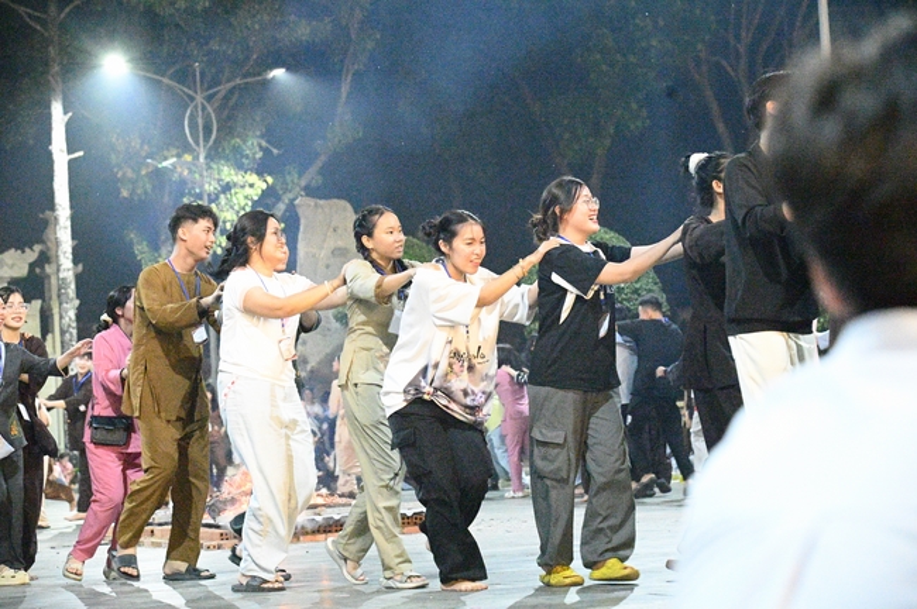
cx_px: 458
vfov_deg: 16.0
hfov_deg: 23.9
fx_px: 2163
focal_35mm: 85
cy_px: 304
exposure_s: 1/200
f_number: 5.6
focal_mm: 85
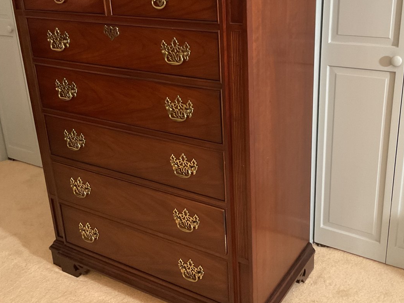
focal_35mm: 42
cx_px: 222
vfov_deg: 34.2
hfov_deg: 44.7
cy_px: 119
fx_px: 490
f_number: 1.8
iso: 320
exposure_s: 1/40
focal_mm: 3
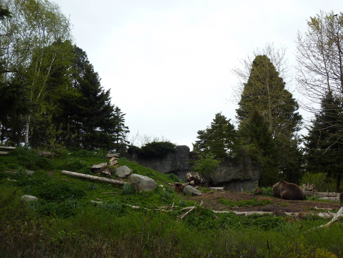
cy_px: 129
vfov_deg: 36.0
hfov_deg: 46.8
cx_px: 172
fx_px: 396
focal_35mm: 40
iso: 125
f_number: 3.6
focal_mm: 6.5
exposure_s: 1/500
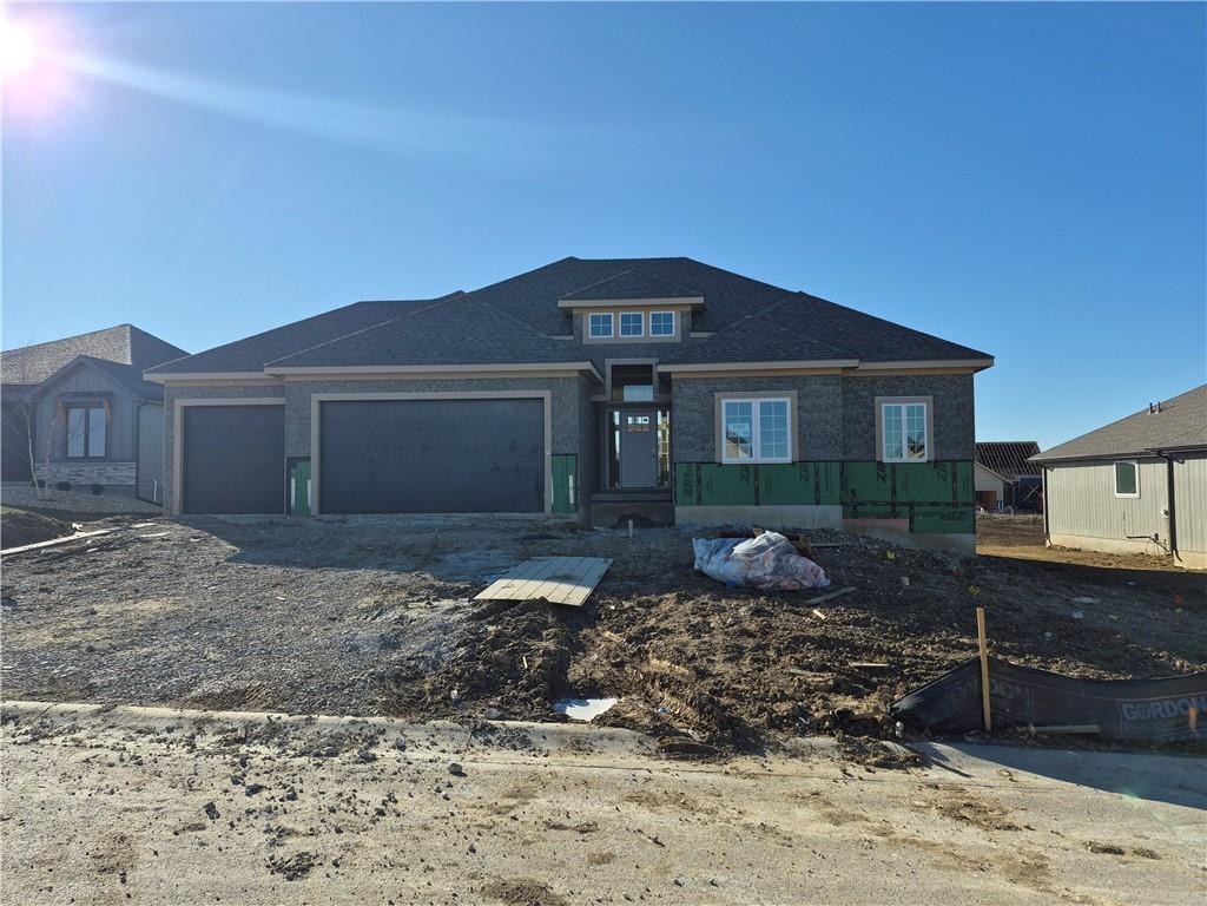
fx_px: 802
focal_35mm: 23
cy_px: 453
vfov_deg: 58.9
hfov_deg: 73.9
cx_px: 604
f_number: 1.8
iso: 80
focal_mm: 5.4
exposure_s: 1/7440
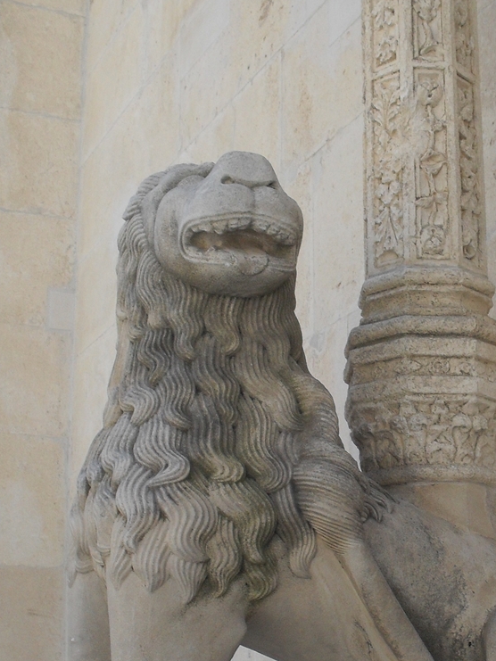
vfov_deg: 30.3
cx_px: 304
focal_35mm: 63
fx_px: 1203
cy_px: 479
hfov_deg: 23.2
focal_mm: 6.3
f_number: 8.4
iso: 100
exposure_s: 1/125
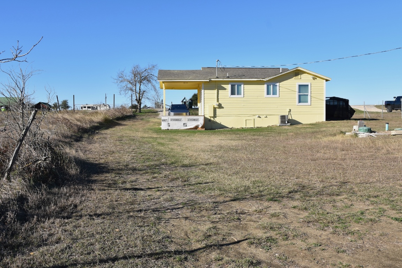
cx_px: 201
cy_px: 134
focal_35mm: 34
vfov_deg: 38.4
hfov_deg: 55.1
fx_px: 385
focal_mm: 23
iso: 200
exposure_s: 1/400
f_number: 10
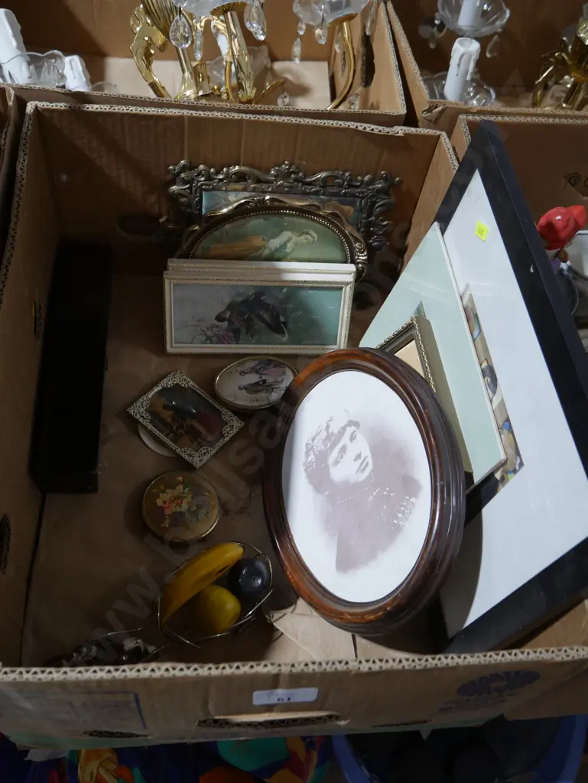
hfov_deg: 46.8
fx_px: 679
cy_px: 392
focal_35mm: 30
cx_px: 294
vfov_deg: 59.9
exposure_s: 1/60
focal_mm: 15
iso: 500
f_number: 3.6
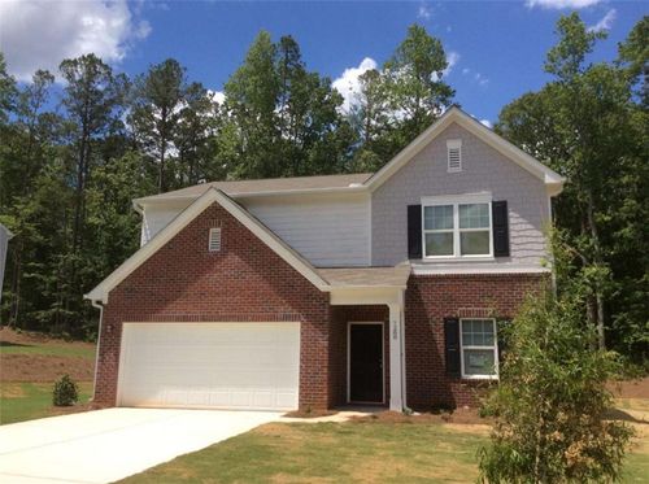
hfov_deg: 56.9
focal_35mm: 32
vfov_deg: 44.0
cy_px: 242
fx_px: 599
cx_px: 324
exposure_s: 1/1789
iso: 32
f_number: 2.4
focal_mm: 3.3
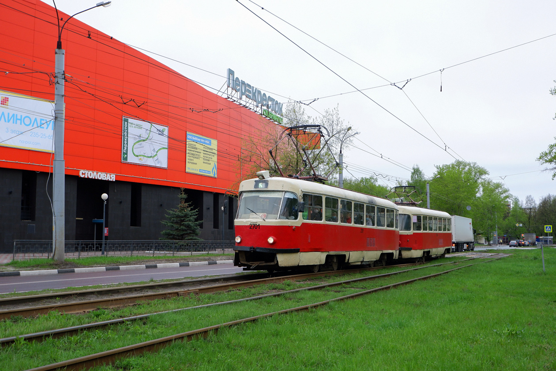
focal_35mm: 42
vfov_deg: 31.9
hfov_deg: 46.4
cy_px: 186
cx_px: 278
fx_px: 649
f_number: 4.5
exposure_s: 1/640
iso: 400
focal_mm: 28
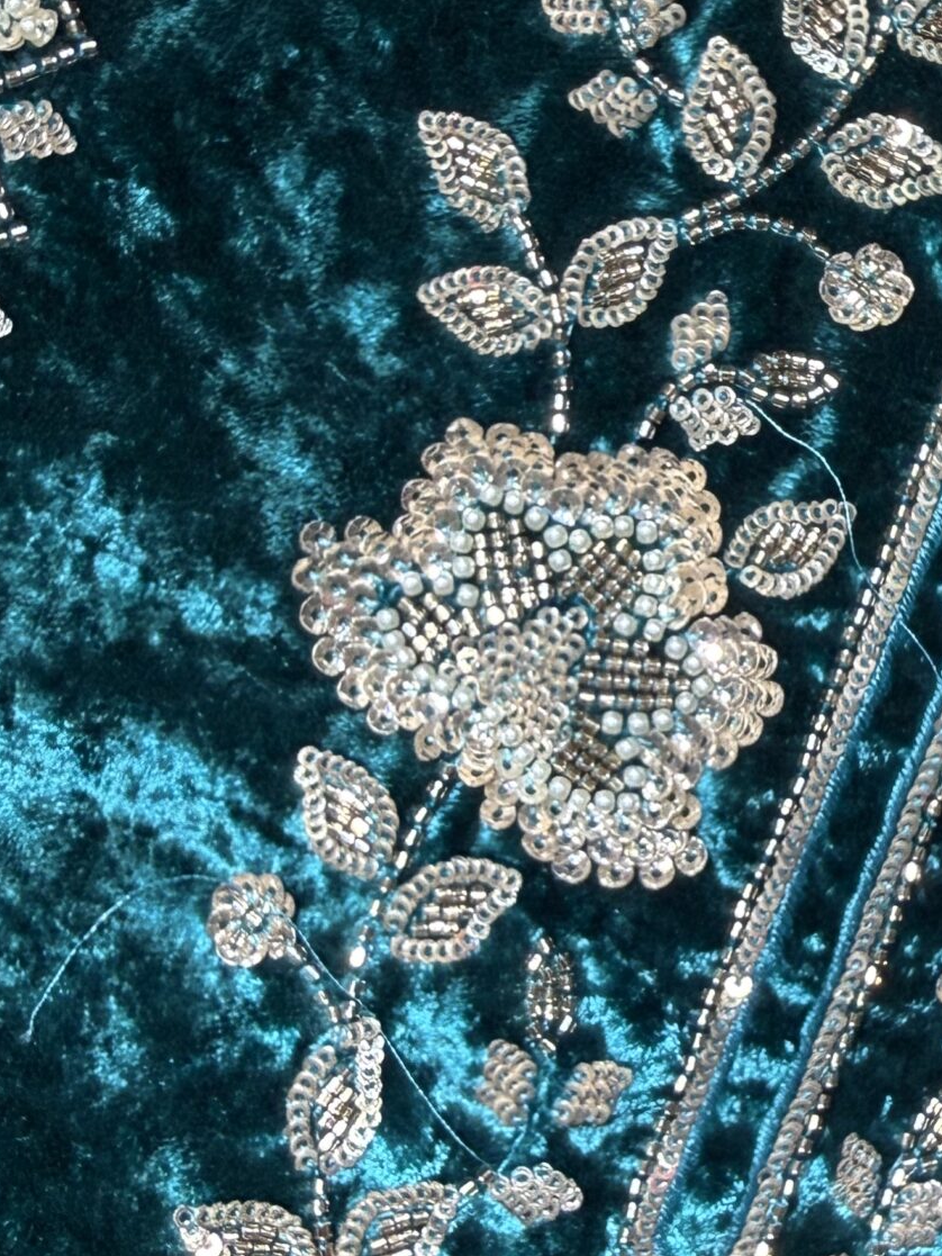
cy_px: 735
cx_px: 822
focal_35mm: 55
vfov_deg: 34.8
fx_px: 1995
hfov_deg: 25.8
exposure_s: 1/100
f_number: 2.2
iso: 125
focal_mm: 2.22
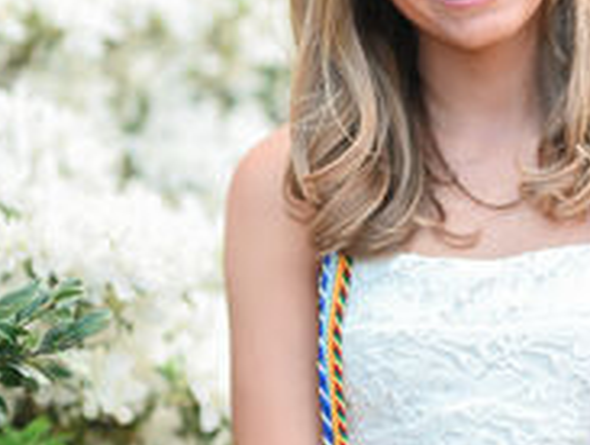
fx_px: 2237
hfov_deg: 14.9
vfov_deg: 11.4
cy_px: 181
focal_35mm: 131
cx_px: 466
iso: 100
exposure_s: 1/500
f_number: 1.2
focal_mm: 50
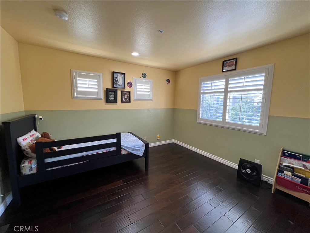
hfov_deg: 106.2
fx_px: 116
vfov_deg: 89.9
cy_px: 116
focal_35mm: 13
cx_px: 155
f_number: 1.8
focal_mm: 1.57
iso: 125
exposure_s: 1/120
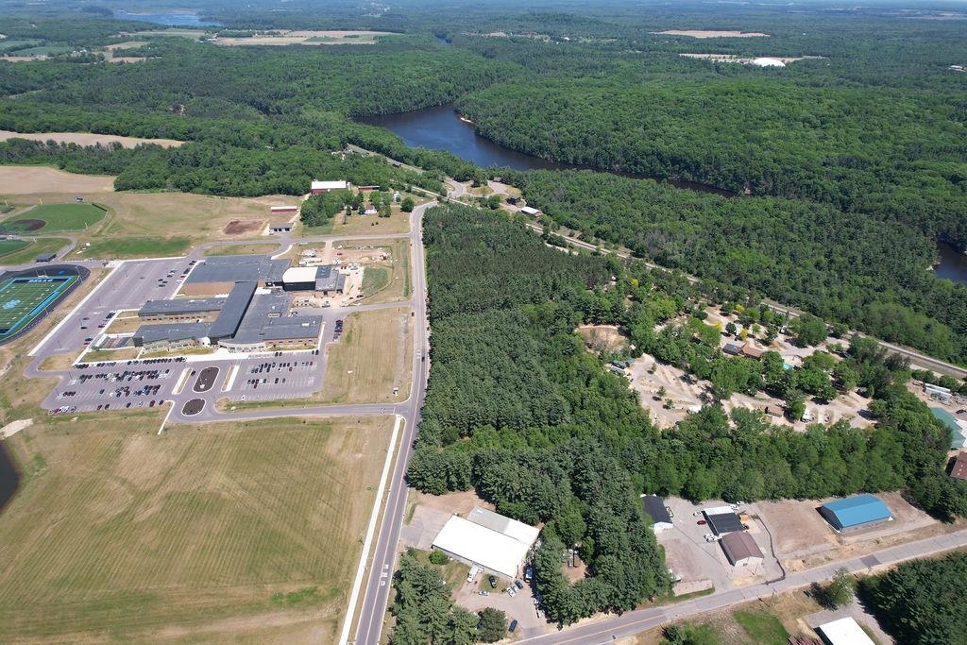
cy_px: 322
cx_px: 484
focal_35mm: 22
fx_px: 591
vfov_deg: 57.2
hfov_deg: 78.6
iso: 100
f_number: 2.8
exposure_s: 1/1500
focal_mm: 8.38
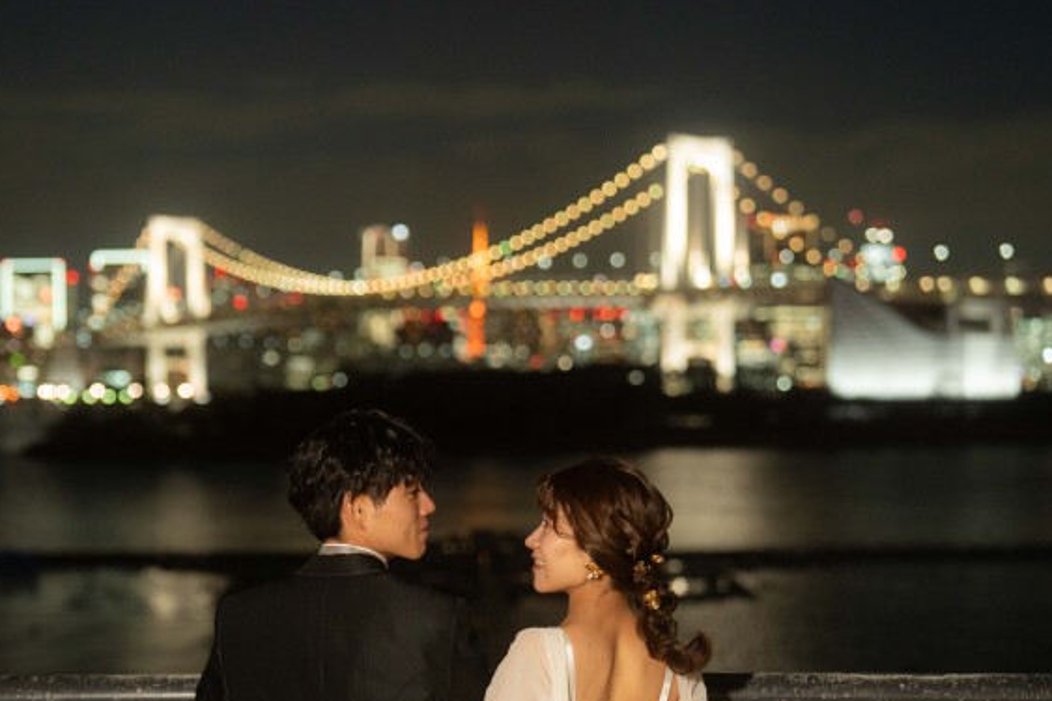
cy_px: 450
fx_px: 2074
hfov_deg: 28.4
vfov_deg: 19.1
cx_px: 465
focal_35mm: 71
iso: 3200
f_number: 2
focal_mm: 50
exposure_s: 1/50
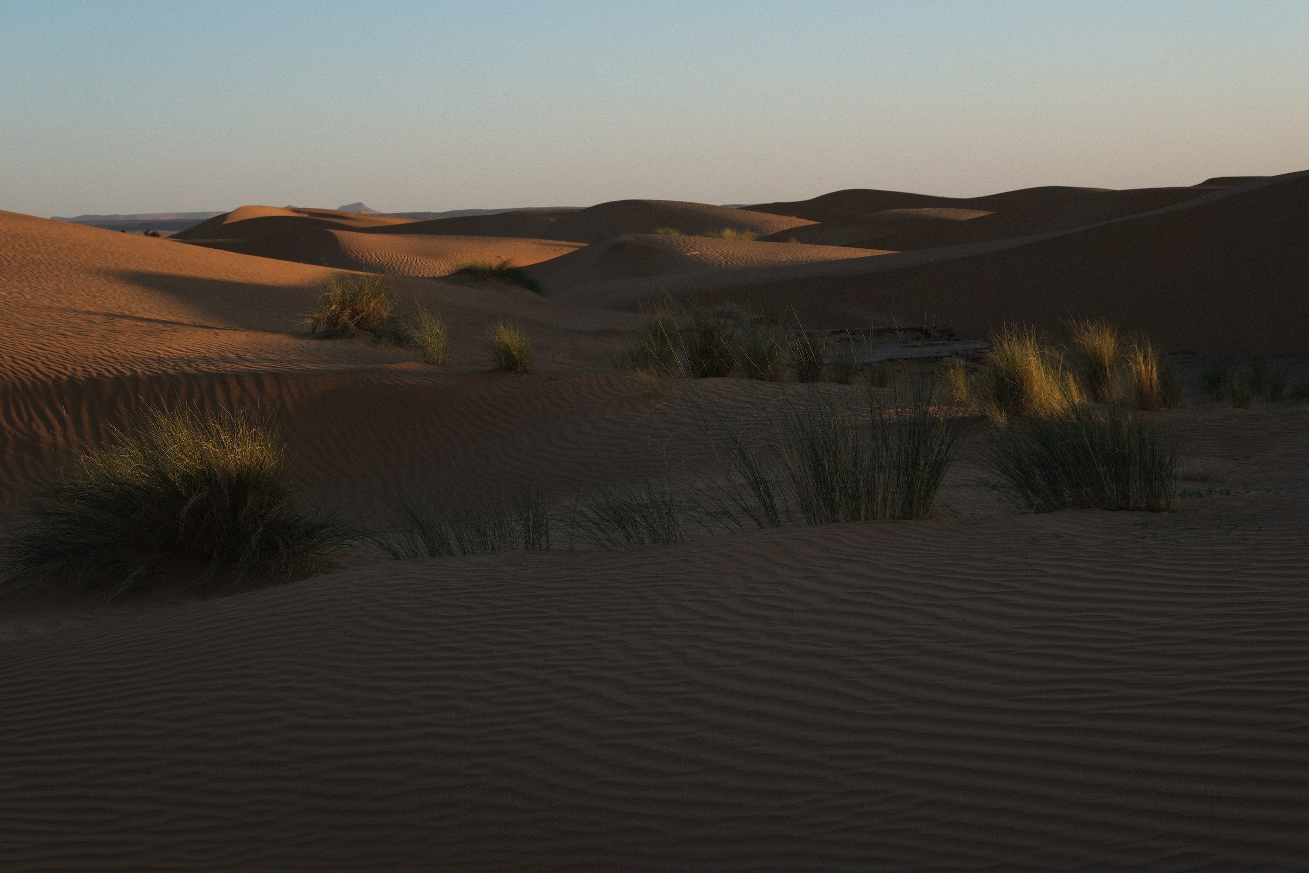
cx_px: 654
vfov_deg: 19.2
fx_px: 2581
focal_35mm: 71
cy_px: 436
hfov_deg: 28.5
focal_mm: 47
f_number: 5.6
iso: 320
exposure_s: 1/500
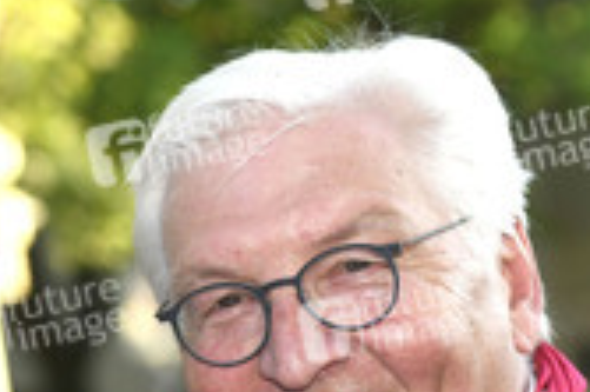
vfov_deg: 7.2
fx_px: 3094
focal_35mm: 189
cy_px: 410
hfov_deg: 10.8
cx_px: 83
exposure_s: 1/1000
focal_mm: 70
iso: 1250
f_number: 4.5
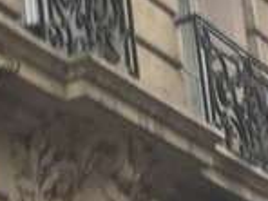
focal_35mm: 157
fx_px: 1216
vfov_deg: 8.5
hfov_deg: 10.4
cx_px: -427
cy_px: 500
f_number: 2.2
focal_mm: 4.15
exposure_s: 1/100
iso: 40
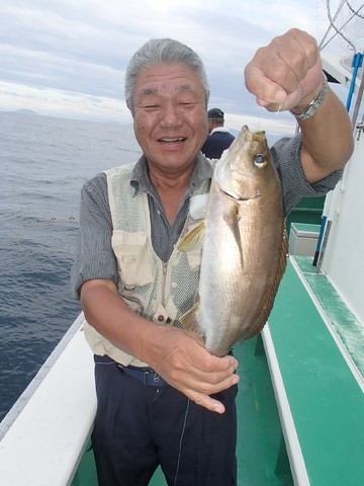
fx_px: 393
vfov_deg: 63.4
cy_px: 243
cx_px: 182
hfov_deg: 49.7
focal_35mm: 28
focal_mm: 5
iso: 100
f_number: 3.9
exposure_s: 1/320
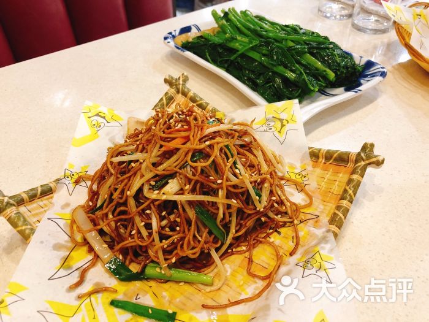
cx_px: 214
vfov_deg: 49.7
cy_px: 161
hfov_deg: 63.4
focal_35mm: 28
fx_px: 347
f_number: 1.8
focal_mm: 4
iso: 50
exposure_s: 1/17
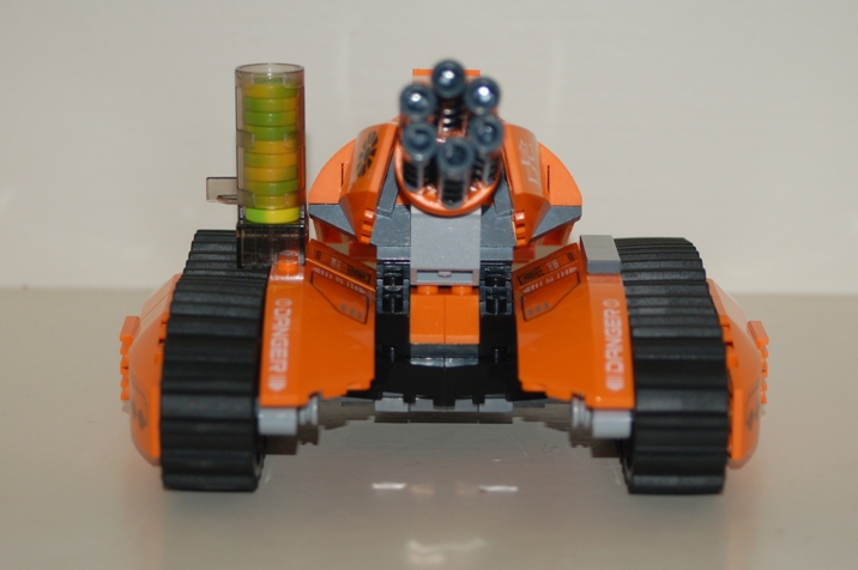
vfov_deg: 10.9
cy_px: 285
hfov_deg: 16.3
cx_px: 440
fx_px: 3000
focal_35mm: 126
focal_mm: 80
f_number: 5.6
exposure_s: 1/60
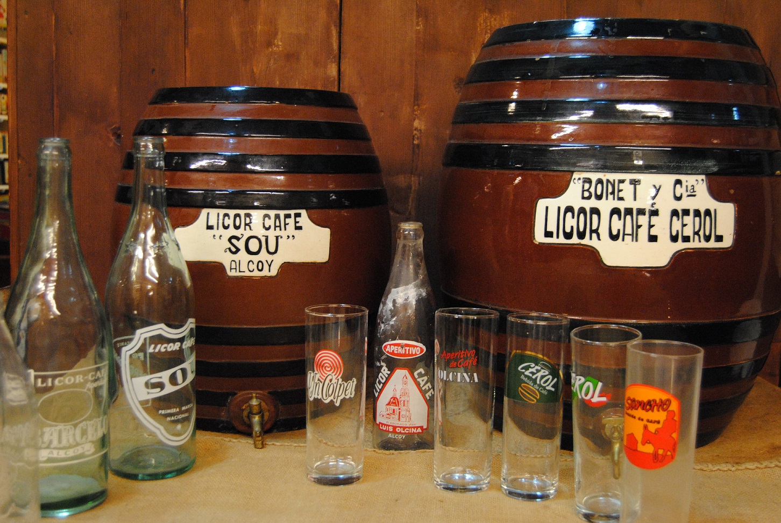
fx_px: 977
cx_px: 390
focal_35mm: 45
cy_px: 262
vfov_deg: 29.9
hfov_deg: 43.6
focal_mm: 30
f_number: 4.2
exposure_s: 1/30
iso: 1250
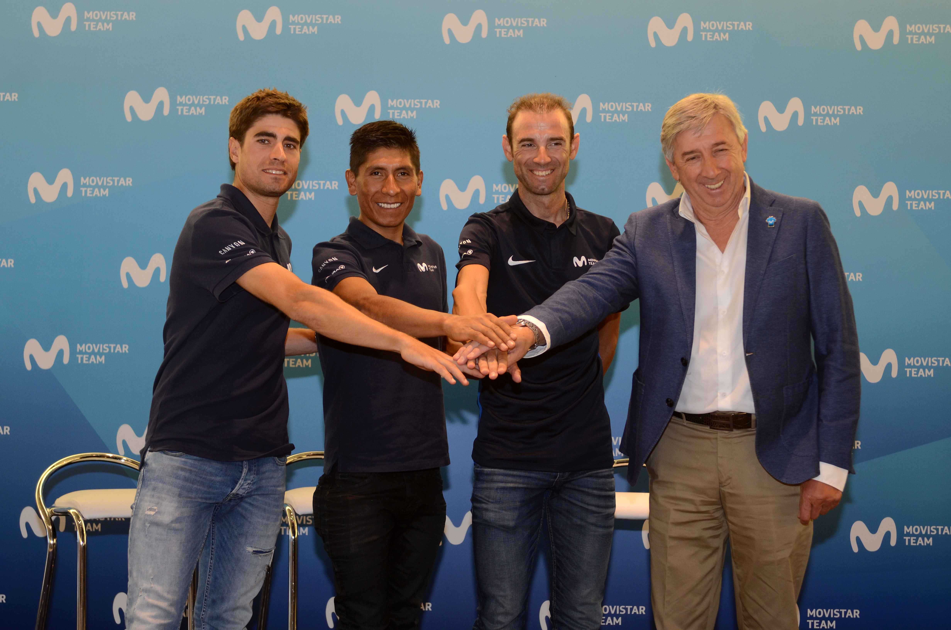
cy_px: 315
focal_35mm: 63
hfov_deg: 32.0
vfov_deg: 21.5
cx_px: 476
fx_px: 1661
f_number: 5
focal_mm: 42
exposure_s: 1/100
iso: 400
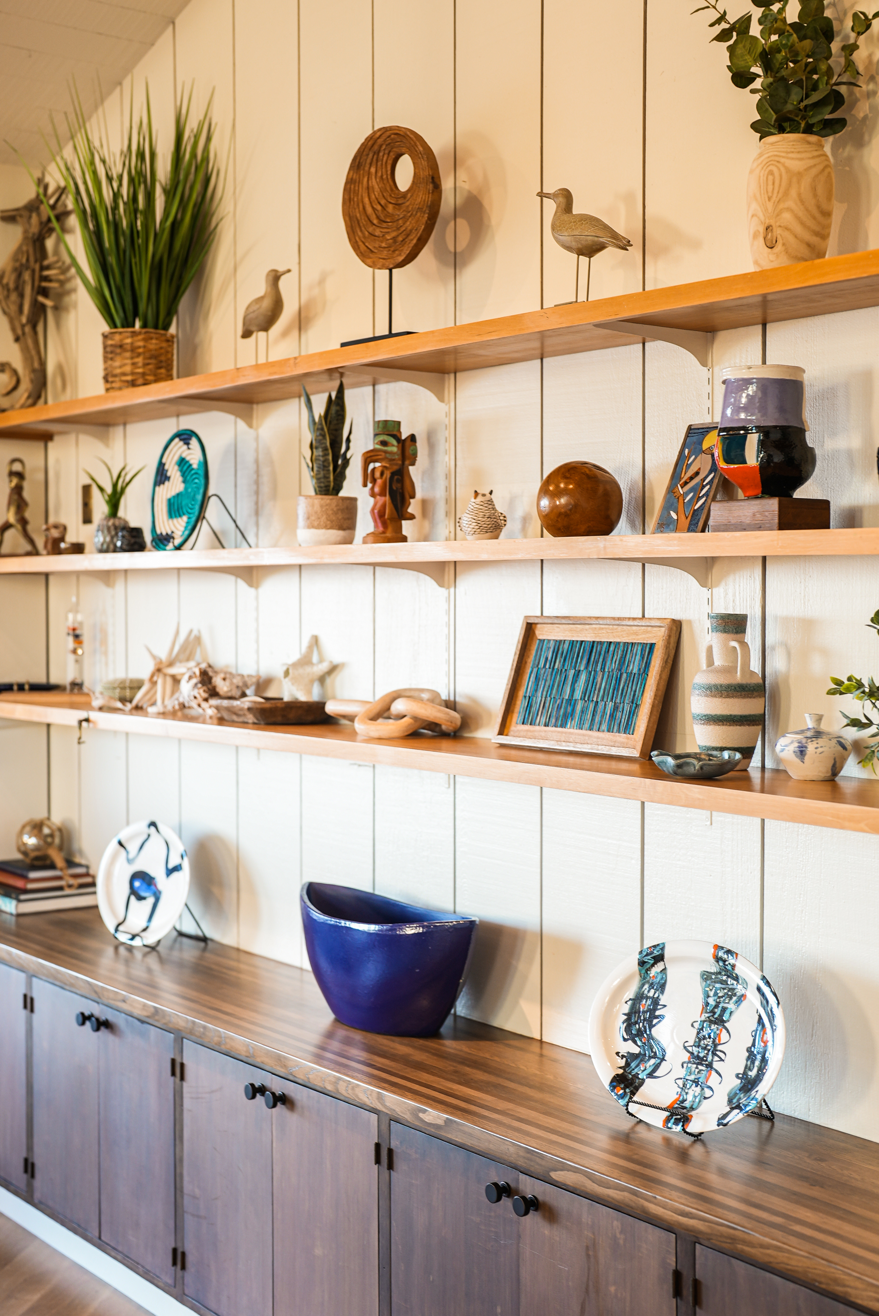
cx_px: 440
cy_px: 658
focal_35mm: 50
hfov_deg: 27.0
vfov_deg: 39.6
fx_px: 1829
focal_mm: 50
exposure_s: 1/50
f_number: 2.5
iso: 320
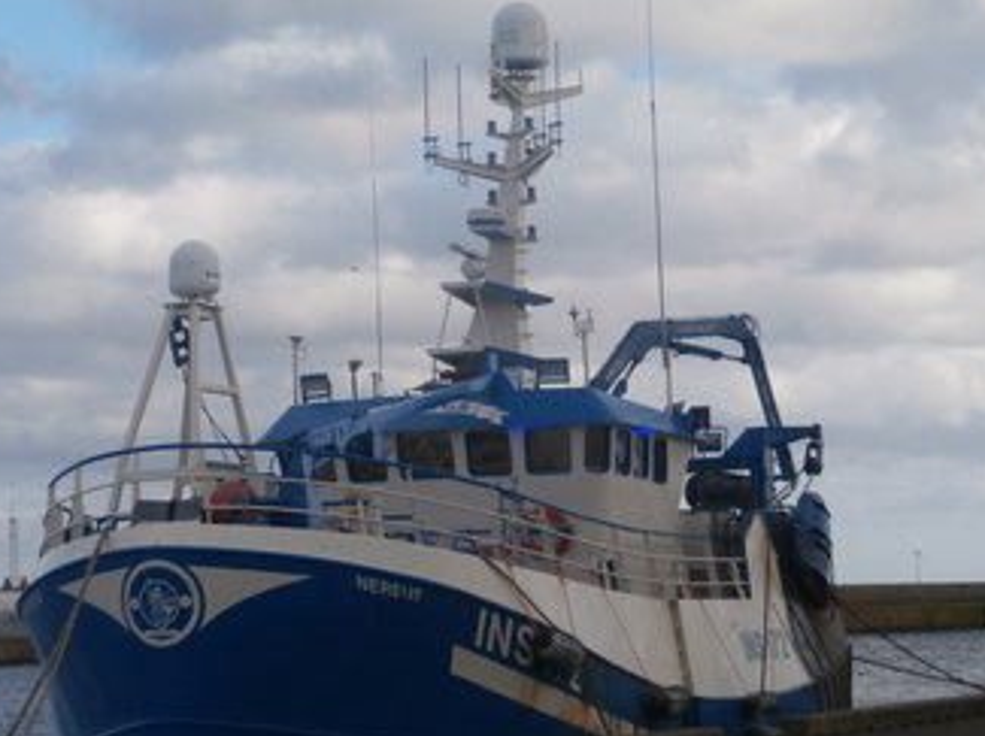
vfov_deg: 13.9
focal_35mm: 106
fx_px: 3013
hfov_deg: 18.6
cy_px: 427
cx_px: 461
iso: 100
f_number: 5
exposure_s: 1/400
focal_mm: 15.16
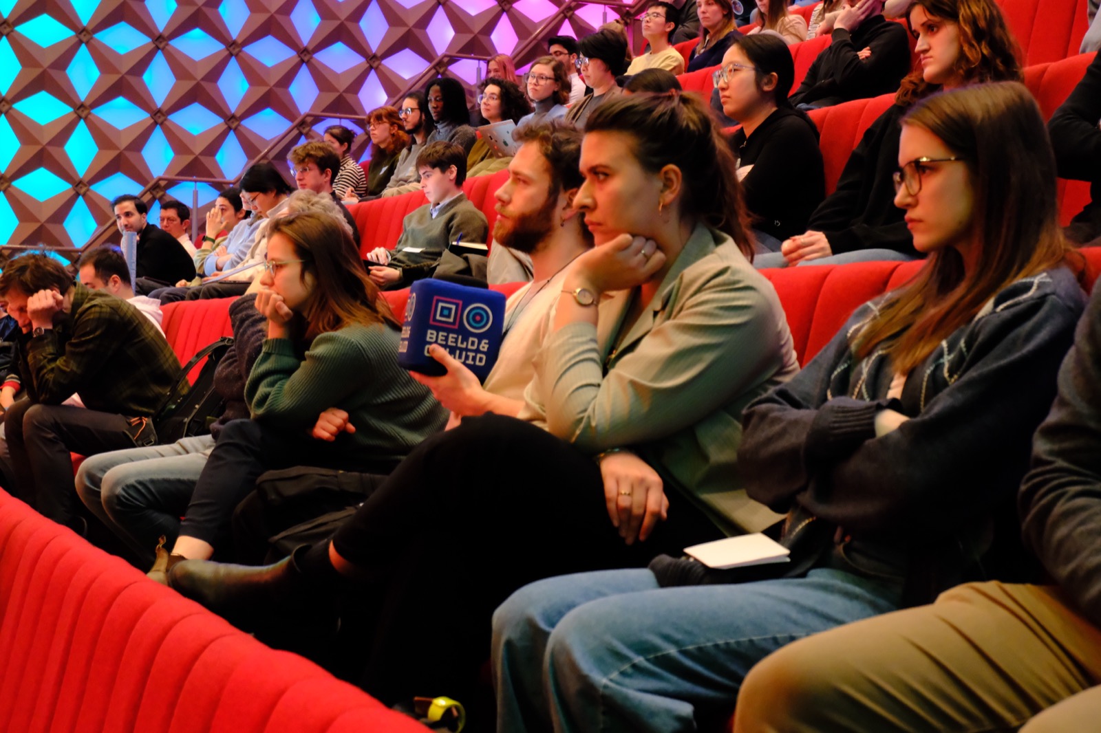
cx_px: 550
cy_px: 366
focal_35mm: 56
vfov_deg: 24.2
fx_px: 1712
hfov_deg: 35.6
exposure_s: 1/15
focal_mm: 37.4
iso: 6400
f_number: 5.2
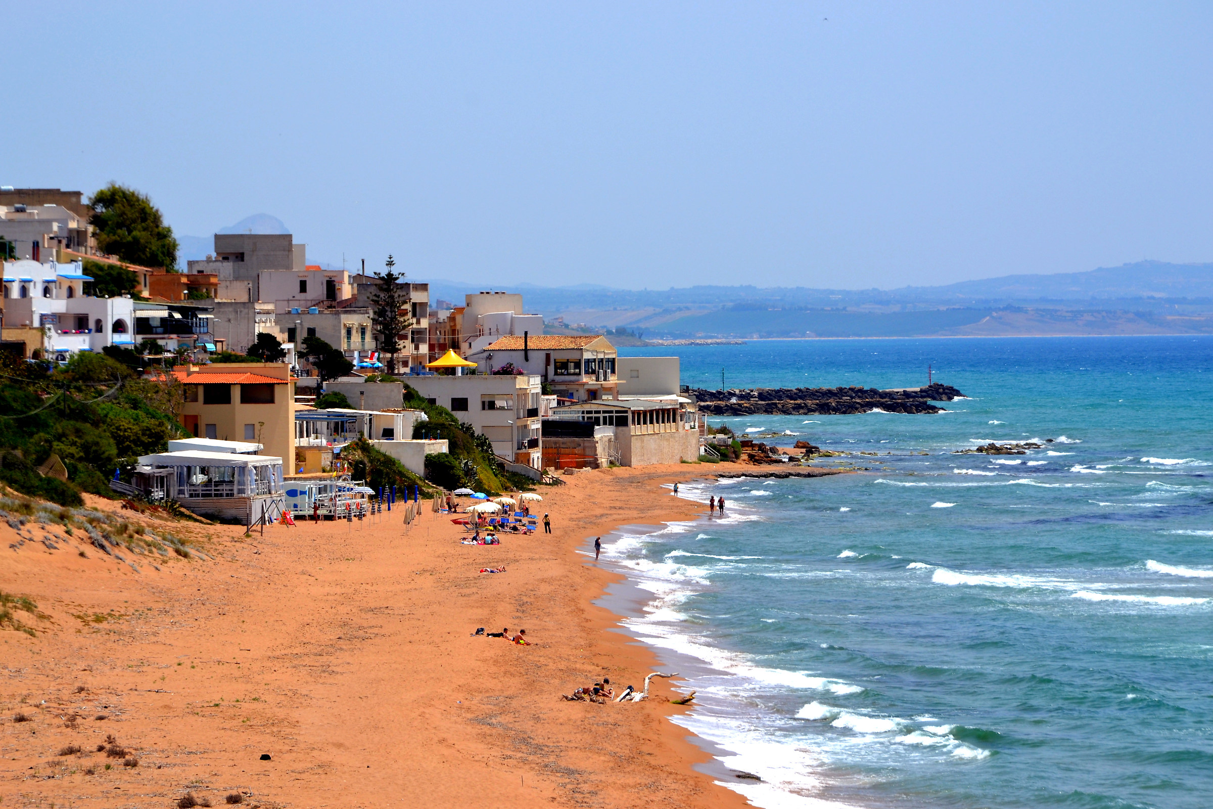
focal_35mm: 158
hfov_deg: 13.0
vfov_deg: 8.7
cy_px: 404
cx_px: 606
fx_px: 5306
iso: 200
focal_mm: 105
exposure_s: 1/320
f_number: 16
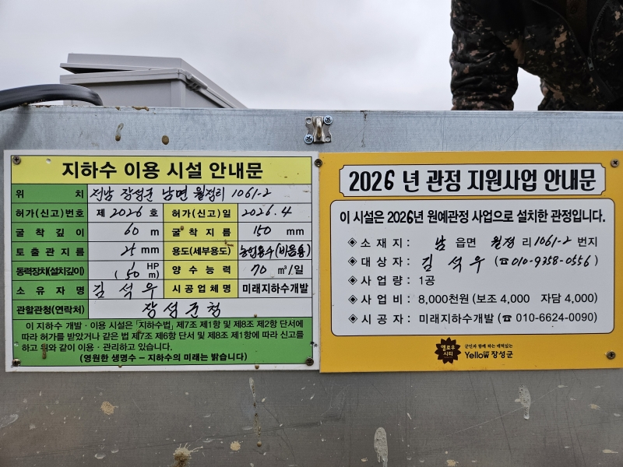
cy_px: 234
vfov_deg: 58.9
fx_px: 414
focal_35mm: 23
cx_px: 312
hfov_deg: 73.9
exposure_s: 1/359
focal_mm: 5.4
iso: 125
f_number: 1.8
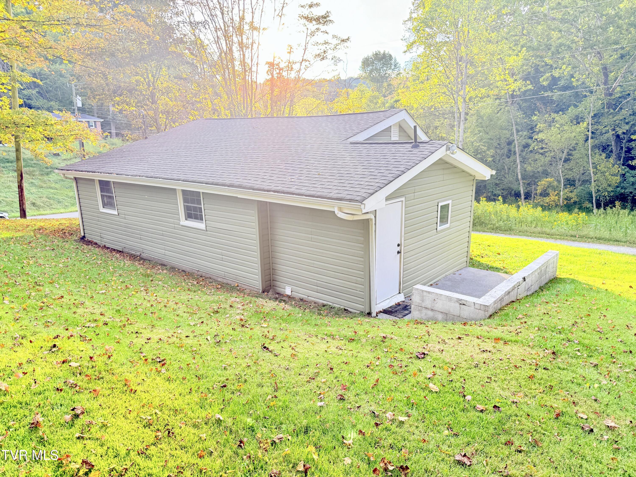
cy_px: 238
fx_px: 441
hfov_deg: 71.6
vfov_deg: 56.8
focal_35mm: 24
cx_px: 318
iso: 100
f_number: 1.78
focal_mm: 6.76
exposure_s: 1/326
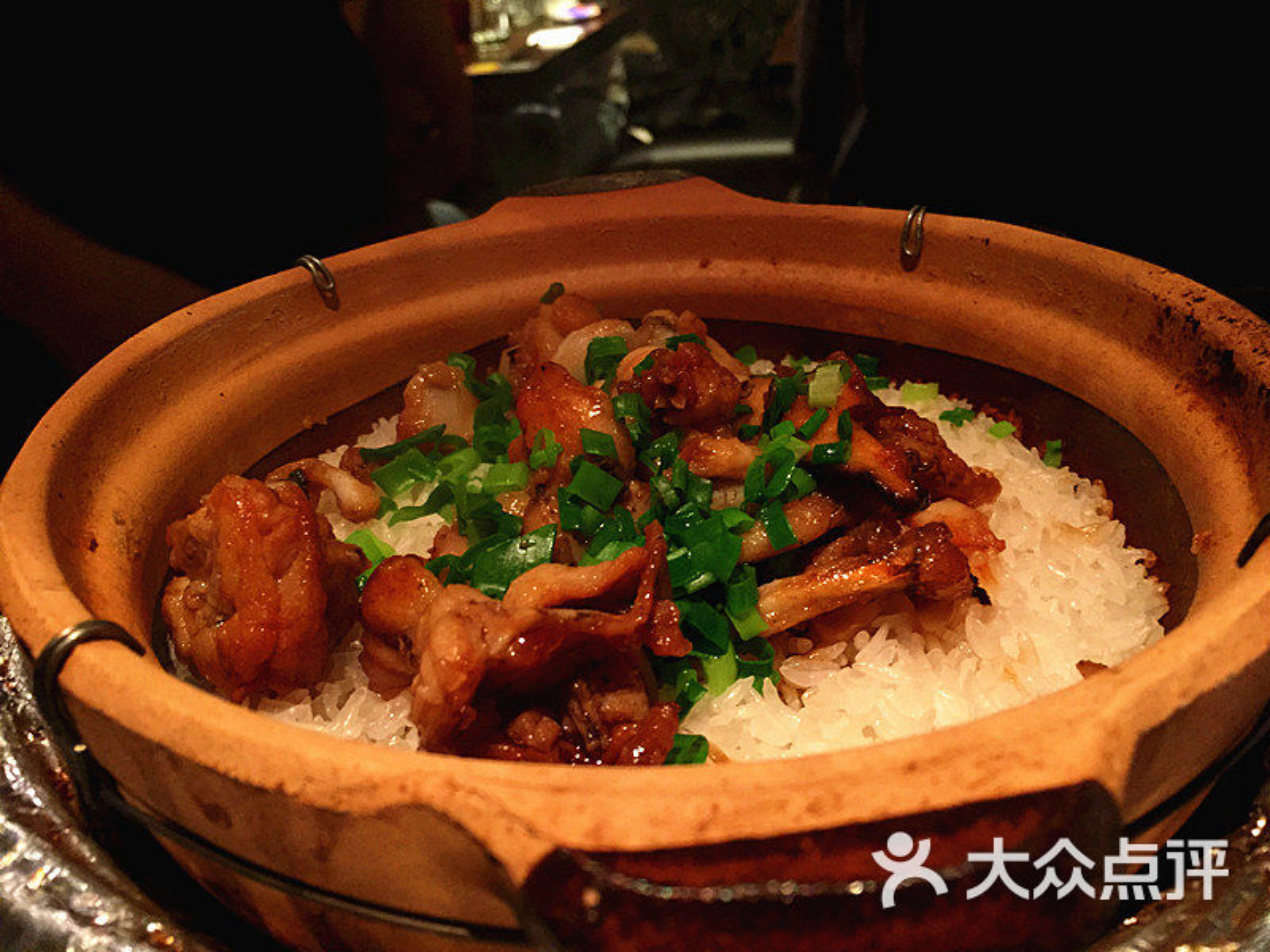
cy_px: 476
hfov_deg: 61.7
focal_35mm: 29
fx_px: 1064
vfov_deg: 48.2
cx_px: 635
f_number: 2.2
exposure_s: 1/30
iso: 160
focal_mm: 4.15
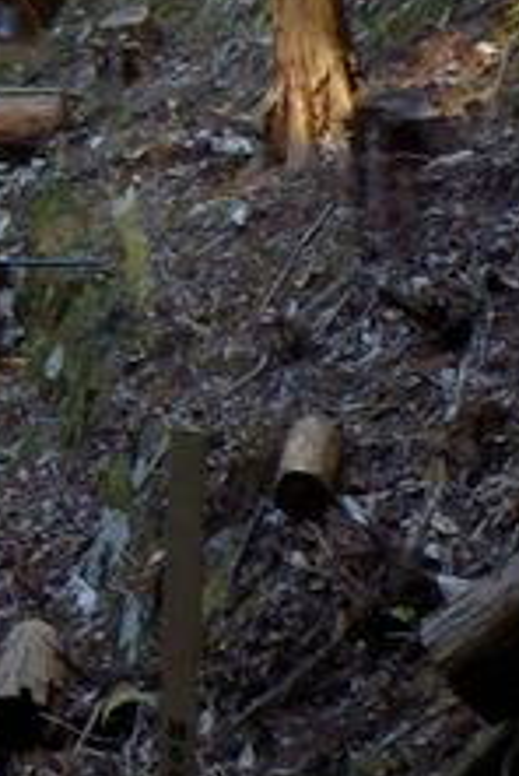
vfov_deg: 14.2
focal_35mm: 139
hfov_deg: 8.9
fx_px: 2996
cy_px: -207
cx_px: -726
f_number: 3.9
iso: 80
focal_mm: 6.6
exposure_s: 1/50
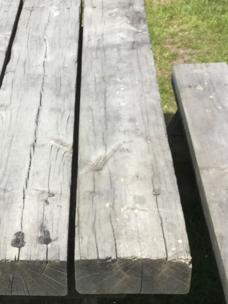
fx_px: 817
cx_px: -1
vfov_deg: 20.9
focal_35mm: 93
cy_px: 229
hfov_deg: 15.6
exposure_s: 1/1018
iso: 25
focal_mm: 3.3
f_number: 2.4
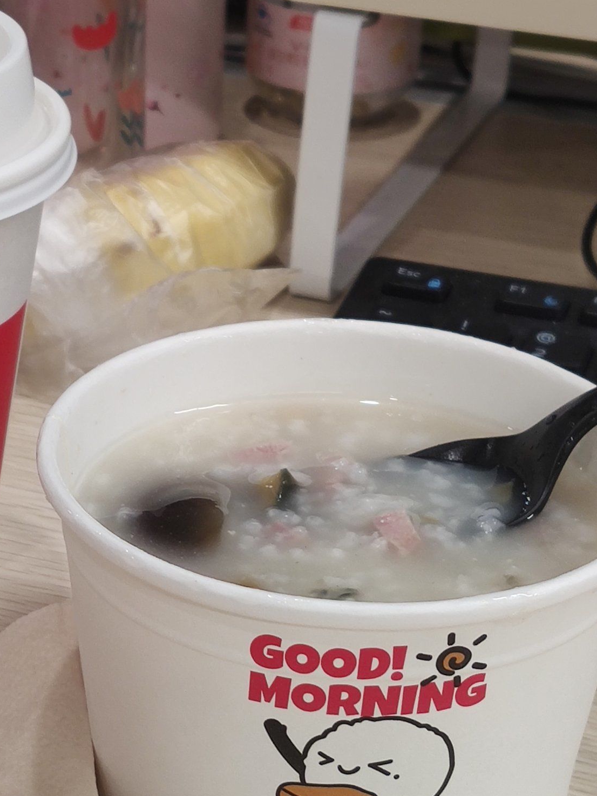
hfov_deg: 28.6
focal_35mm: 50
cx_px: 132
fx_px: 1150
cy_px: 502
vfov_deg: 37.9
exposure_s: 1/100
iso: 536
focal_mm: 4.75
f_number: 1.75
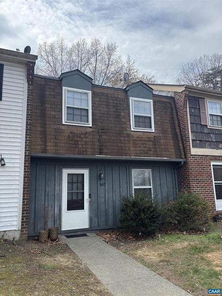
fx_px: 222
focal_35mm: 26
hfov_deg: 53.0
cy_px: 148
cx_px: 111
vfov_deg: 67.3
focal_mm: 5.96
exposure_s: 1/2398
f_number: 1.6
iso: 50
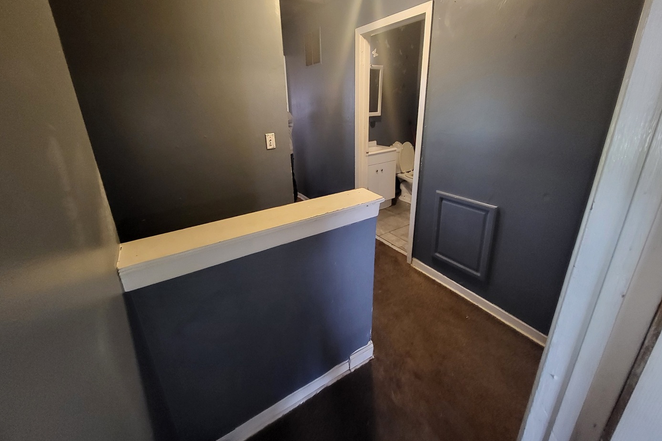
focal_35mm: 14
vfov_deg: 80.6
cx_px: 320
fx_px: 257
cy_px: 186
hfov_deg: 104.2
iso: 400
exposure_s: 1/30
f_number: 2.2
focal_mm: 1.74
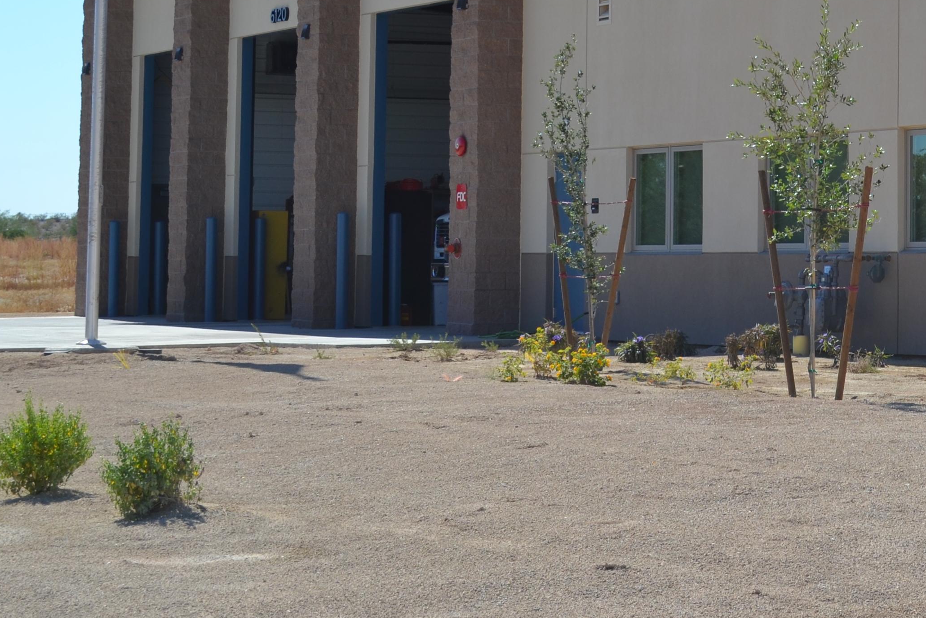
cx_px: 895
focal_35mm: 114
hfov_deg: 17.6
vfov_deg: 11.9
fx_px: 2932
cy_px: -28
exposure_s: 1/250
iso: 100
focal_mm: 34
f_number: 8
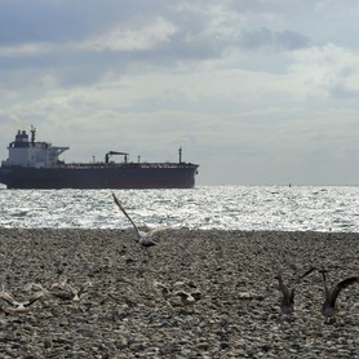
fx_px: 2570
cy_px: 180
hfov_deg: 8.0
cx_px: 185
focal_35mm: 219
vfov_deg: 8.0
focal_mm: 170
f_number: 18
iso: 200
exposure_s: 1/320
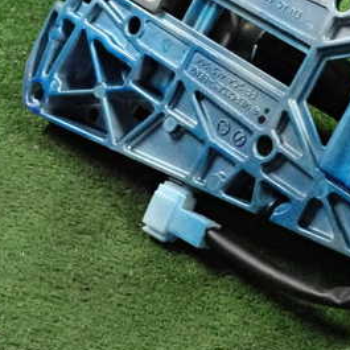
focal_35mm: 64
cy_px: 73
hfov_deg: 26.2
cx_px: 297
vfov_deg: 26.4
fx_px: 732
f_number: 2.4
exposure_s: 1/125
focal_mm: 5.79
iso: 3200
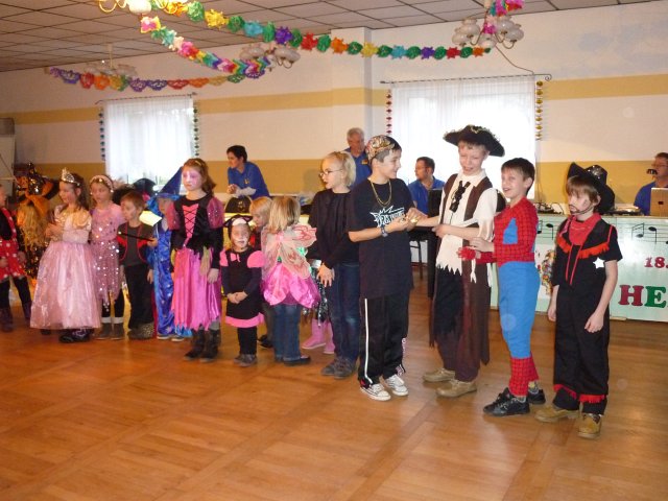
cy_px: 250
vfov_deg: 42.9
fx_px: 637
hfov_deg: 55.4
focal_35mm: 33
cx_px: 334
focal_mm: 5.5
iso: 640
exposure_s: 1/30
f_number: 2.8
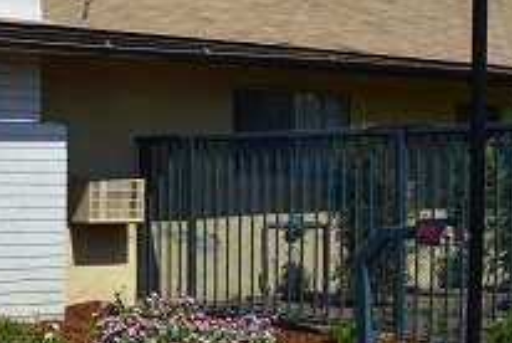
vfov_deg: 14.8
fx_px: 1310
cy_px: 266
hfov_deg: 20.3
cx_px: -149
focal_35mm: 92
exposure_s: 1/500
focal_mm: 22
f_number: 11
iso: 400
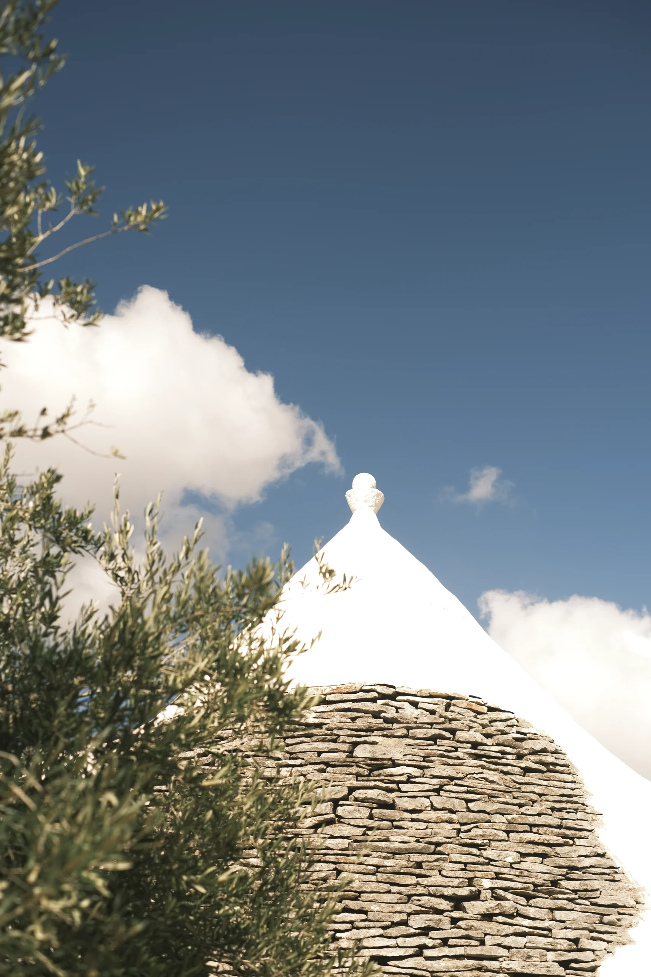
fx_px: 1437
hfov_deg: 25.5
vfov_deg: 37.5
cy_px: 488
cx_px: 326
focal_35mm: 53
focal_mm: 35
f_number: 2.8
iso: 125
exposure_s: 1/3200
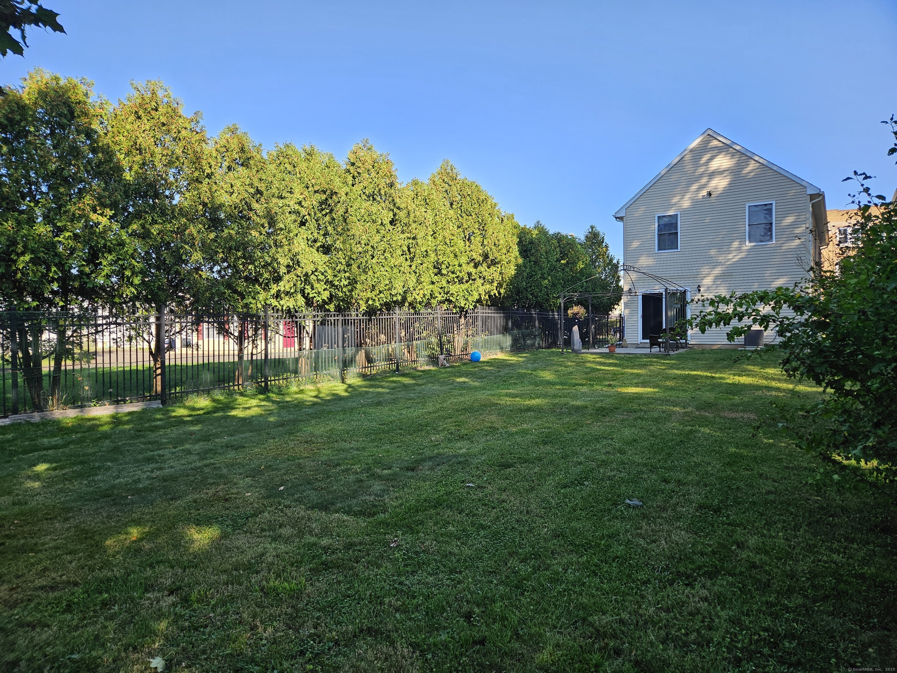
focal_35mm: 23
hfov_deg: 73.9
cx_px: 448
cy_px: 336
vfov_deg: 58.9
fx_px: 596
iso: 40
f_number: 1.8
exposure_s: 1/719
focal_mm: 5.4
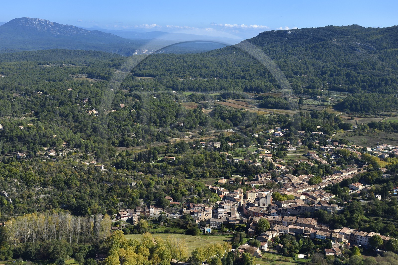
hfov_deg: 36.3
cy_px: 132
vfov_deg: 24.6
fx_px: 608
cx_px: 199
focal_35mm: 55
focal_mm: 55
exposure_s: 1/1250
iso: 400
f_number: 7.1
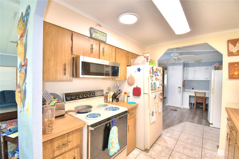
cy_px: 80
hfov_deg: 100.4
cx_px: 120
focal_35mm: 15
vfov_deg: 77.3
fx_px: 100
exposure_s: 1/60
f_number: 4.5
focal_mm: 10
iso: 200
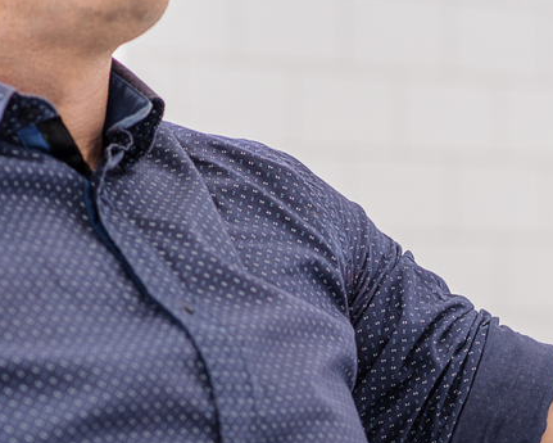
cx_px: 552
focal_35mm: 232
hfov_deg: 8.3
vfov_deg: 6.6
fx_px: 3798
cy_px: 523
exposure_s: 1/200
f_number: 2.8
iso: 200
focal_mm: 85
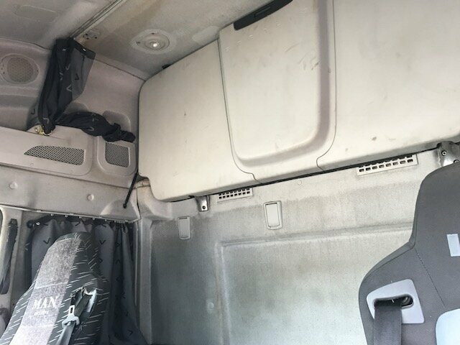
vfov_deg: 49.7
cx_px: 230
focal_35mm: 28
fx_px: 372
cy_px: 172
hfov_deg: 63.4
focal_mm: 3.99
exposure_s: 1/30
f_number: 1.8
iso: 32
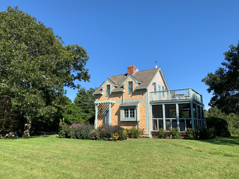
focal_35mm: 26
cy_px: 90
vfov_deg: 53.1
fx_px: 180
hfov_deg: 67.3
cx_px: 120
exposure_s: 1/1748
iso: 25
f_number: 1.8
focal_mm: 4.25
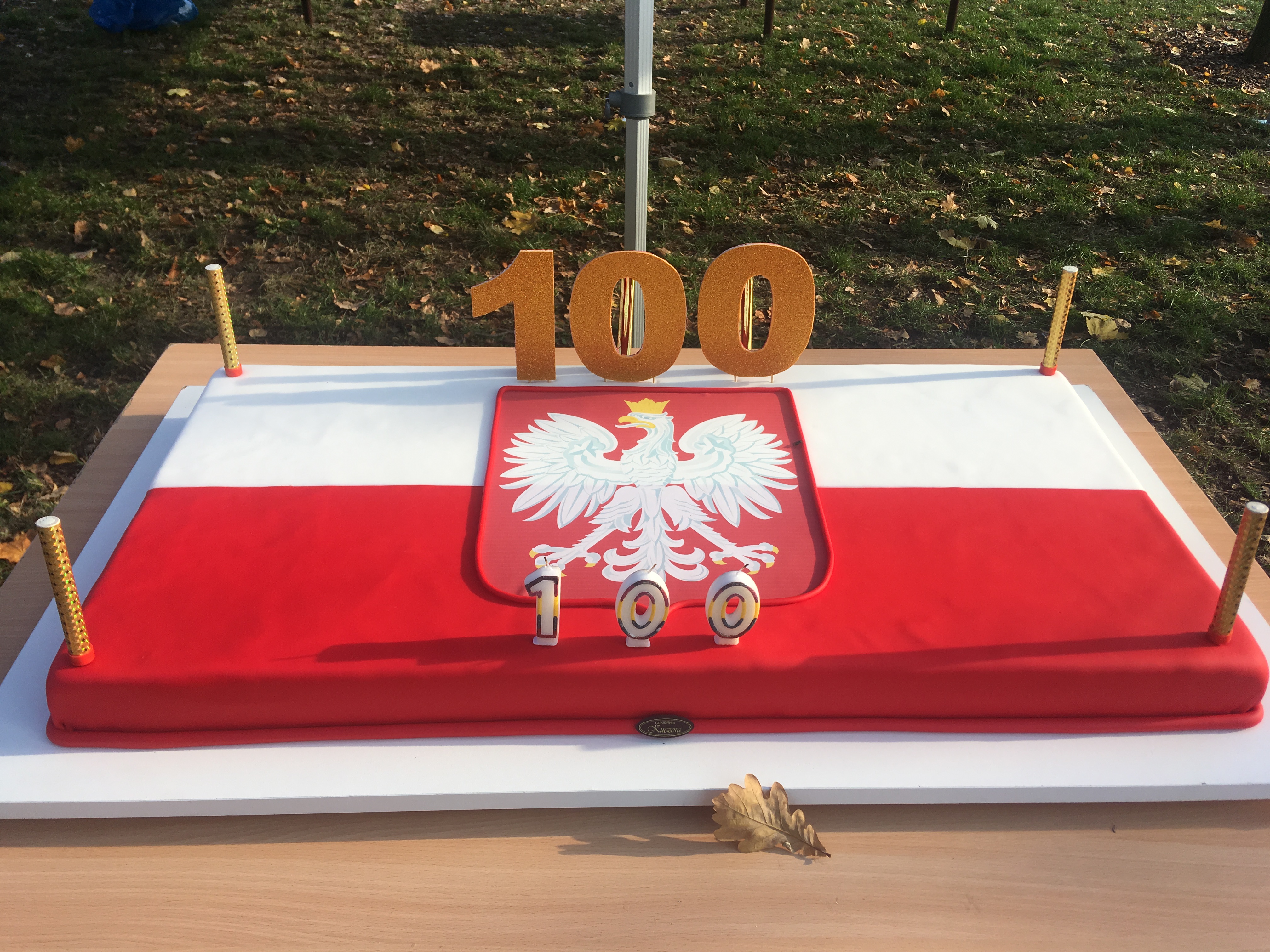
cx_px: 635
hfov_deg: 61.7
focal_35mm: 29
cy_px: 476
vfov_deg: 48.2
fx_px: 1064
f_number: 2.2
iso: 25
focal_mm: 4.15
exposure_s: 1/434
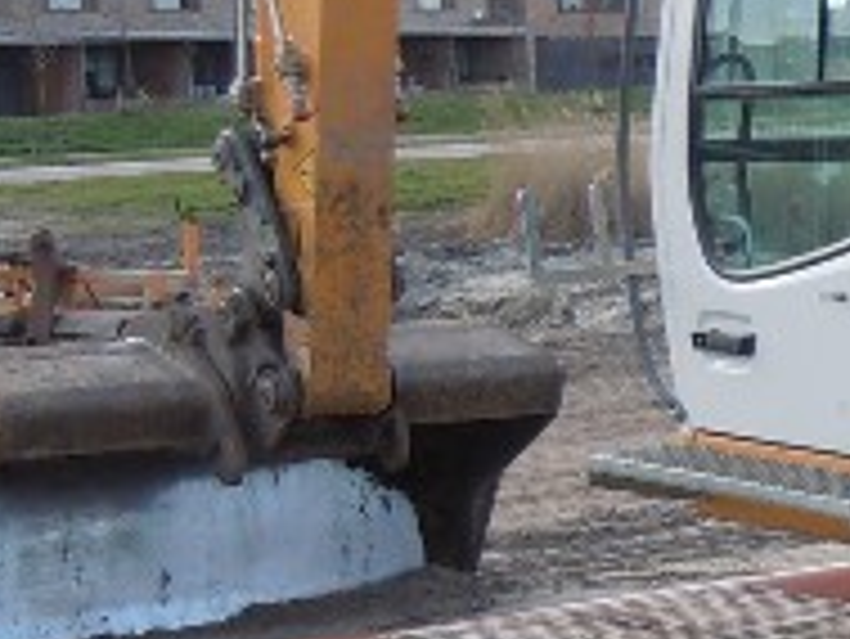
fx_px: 3120
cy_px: 310
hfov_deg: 14.1
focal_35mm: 127
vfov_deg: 11.7
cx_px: 1435
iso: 100
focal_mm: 5.4
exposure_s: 1/250
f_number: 3.5
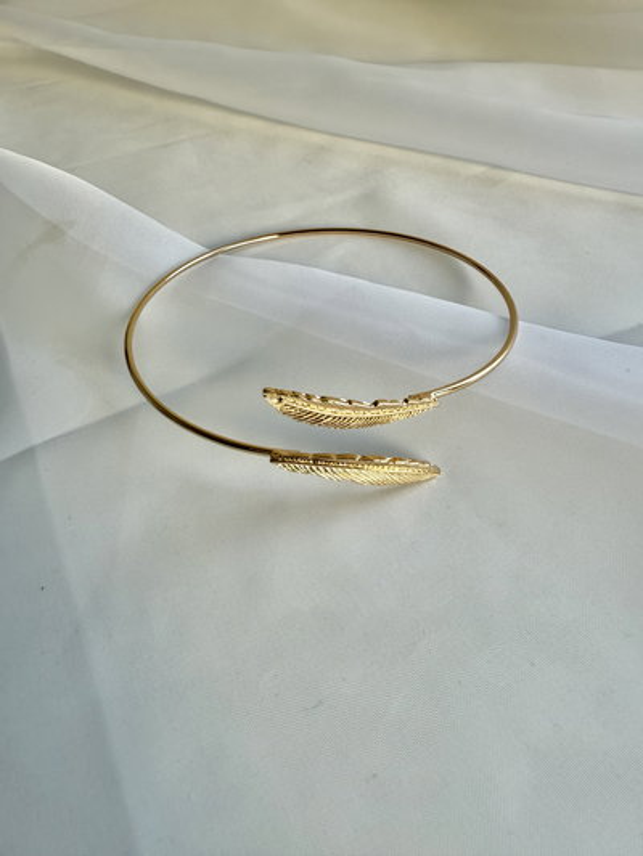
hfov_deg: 56.8
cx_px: 322
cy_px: 428
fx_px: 594
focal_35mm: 24
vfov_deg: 71.6
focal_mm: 2.22
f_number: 2.2
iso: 40
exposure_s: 1/99
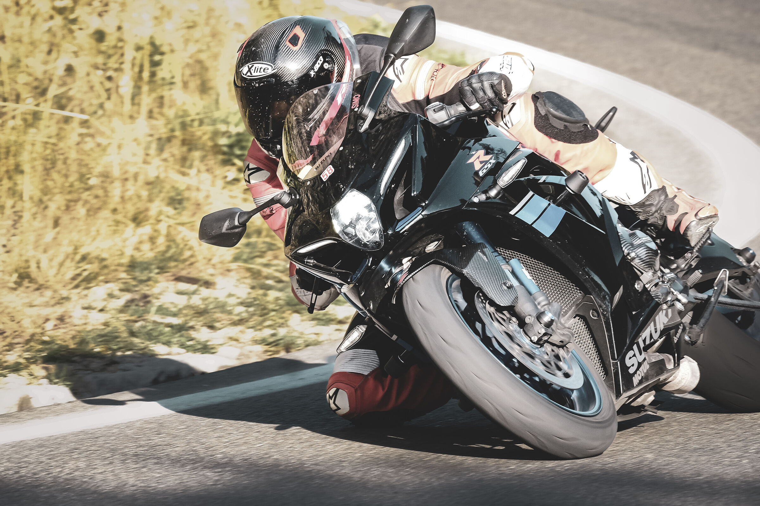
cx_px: 380
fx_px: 6227
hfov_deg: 7.0
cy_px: 253
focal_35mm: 295
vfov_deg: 4.7
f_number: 7.1
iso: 1600
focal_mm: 196.6
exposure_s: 1/640
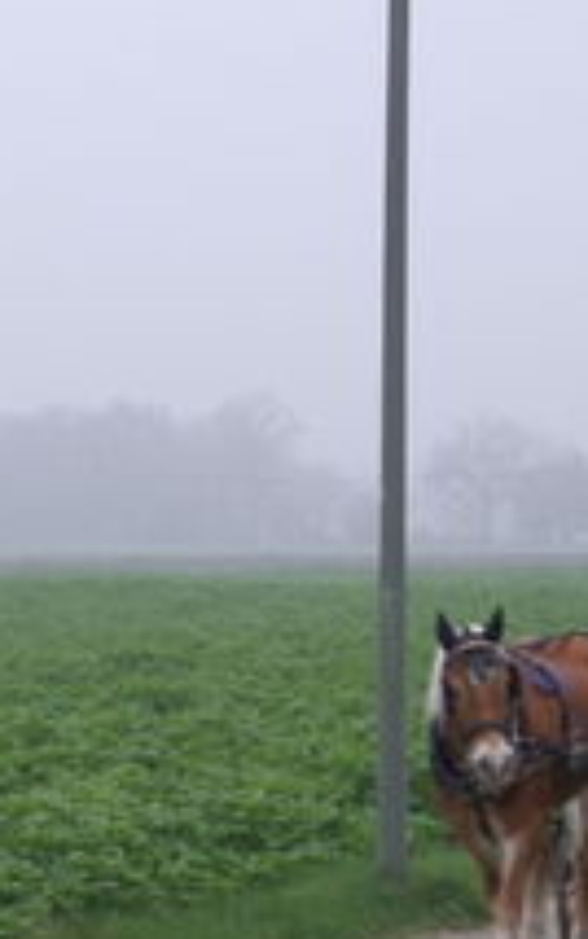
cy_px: 840
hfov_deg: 5.9
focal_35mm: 222
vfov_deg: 9.4
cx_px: 208
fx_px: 5684
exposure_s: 1/56
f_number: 4.7
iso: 100
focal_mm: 12.3
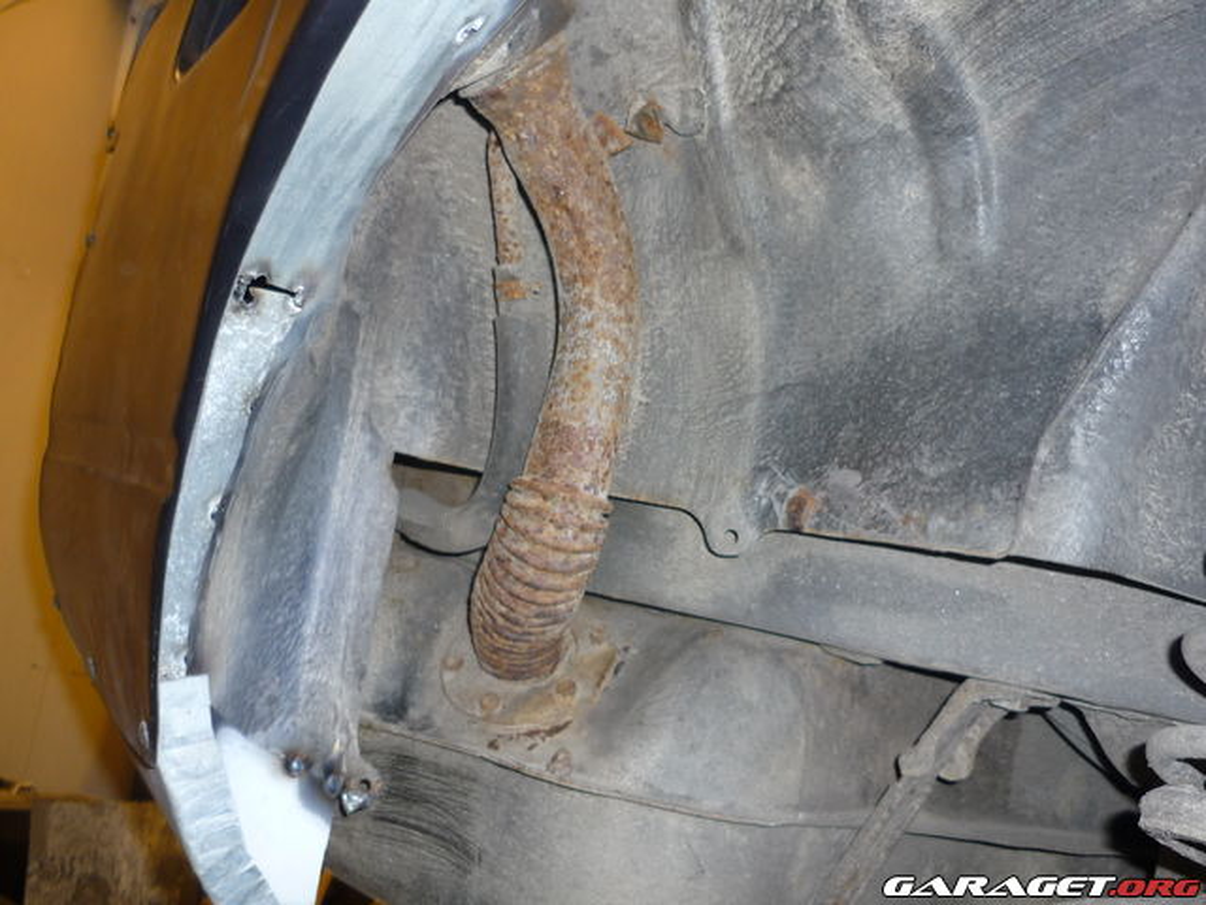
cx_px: 603
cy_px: 452
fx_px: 1150
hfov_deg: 55.4
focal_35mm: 33
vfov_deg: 42.9
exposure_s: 1/30
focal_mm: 5.5
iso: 100
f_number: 2.8
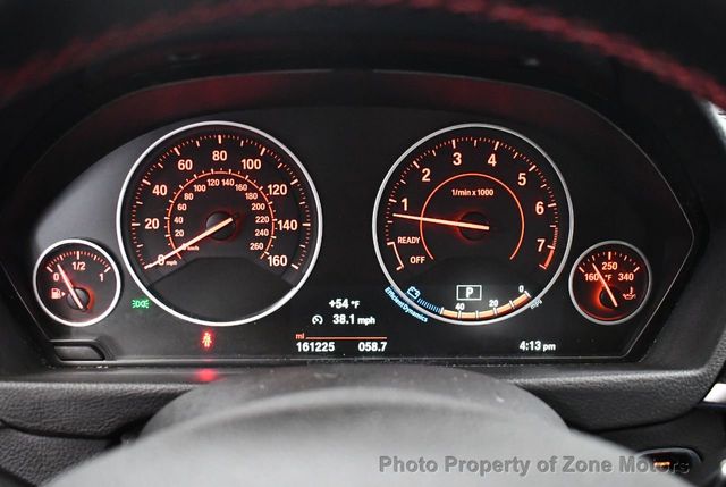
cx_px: 363
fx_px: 727
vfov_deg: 37.0
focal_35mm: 36
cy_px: 244
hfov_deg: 53.1
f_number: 3.5
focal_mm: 18
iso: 5600
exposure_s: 1/60
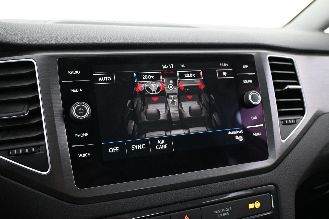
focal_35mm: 32
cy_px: 110
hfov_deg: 58.3
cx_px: 164
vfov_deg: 40.8
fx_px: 295
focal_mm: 21.5
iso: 4000
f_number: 4
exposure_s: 1/40
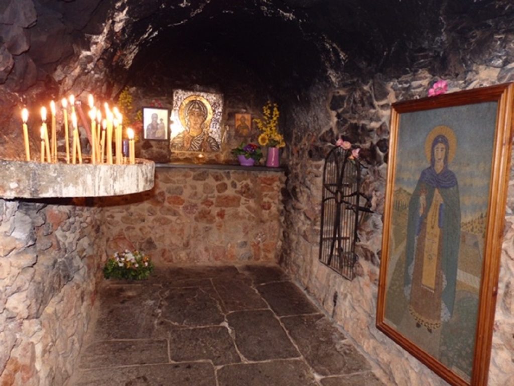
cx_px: 257
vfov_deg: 54.9
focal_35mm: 25
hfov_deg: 69.4
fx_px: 371
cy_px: 193
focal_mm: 4.5
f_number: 3
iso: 400
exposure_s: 1/30
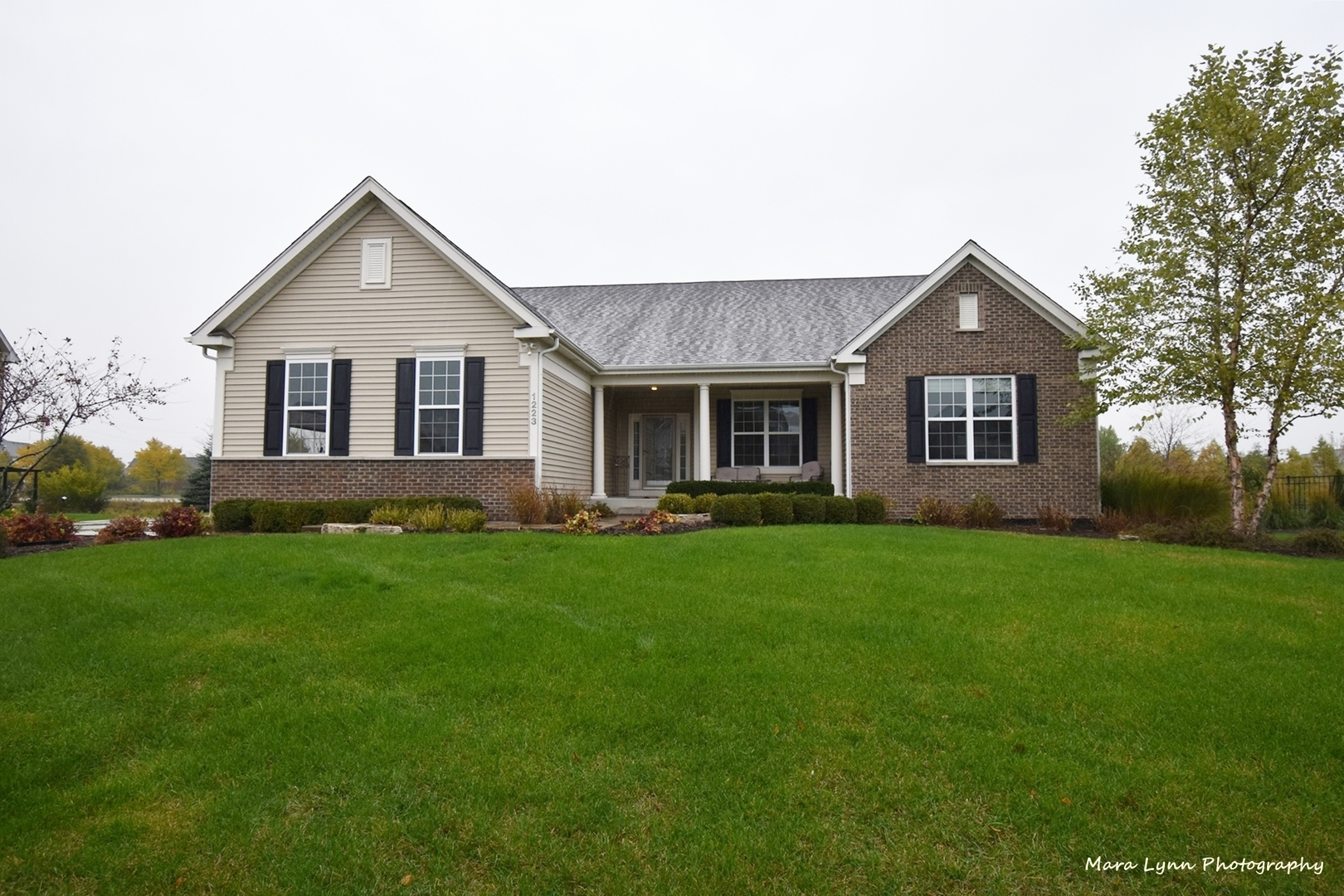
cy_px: 448
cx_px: 672
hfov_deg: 85.4
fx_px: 728
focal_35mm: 20
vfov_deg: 63.2
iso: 250
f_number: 5.6
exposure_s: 1/125
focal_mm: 13
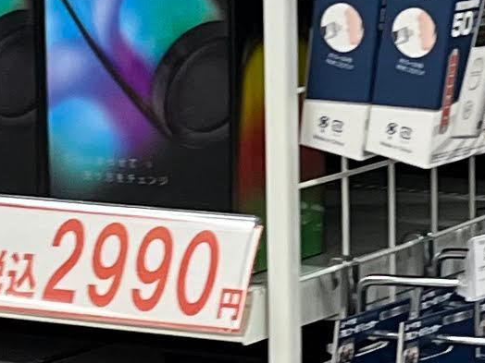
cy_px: 178
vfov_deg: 7.4
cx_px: 439
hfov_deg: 9.8
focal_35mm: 200
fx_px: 2802
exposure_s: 1/100
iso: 125
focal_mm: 5.1
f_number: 1.6
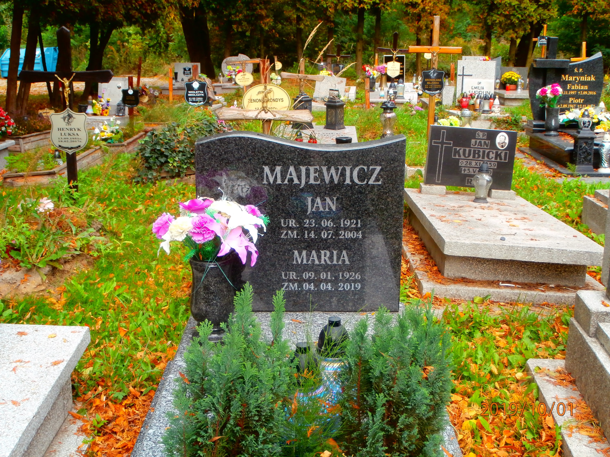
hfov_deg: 40.4
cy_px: 228
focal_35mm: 47
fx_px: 828
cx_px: 305
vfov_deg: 30.9
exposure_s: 1/125
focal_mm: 8.29
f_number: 4.2
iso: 100
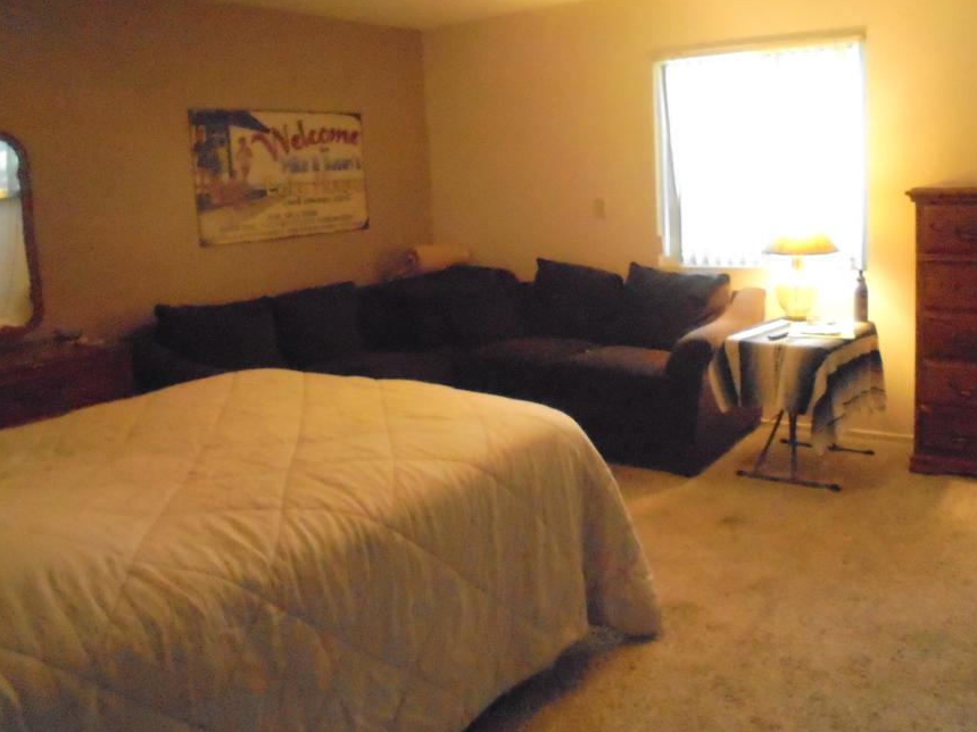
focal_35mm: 31
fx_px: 875
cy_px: 298
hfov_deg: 58.0
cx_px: 570
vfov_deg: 45.2
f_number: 3.5
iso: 1600
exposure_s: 1/50
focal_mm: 4.6
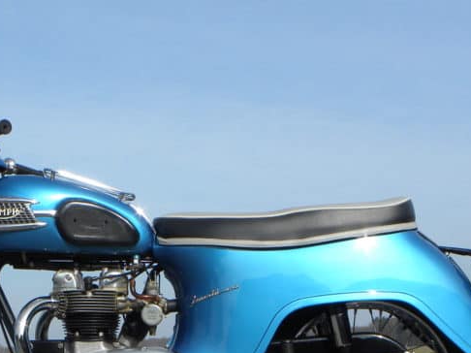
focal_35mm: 78
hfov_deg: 24.7
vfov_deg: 18.5
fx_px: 1061
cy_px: 341
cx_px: 112
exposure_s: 1/290
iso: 64
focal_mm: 6.6
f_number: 6.3
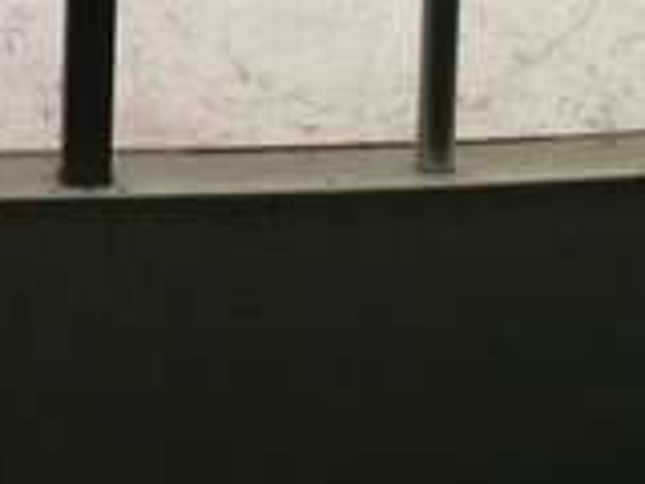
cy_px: -661
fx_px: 2702
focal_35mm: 145
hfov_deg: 13.6
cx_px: 230
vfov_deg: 9.2
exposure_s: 1/30
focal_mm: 4.15
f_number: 2.2
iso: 160
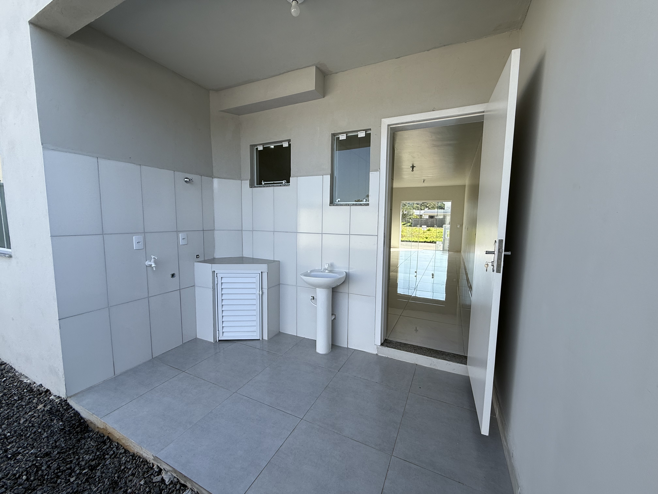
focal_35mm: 14
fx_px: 266
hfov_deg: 102.1
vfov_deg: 85.7
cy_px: 247
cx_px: 329
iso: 50
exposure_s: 1/613
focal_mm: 2.22
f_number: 2.2
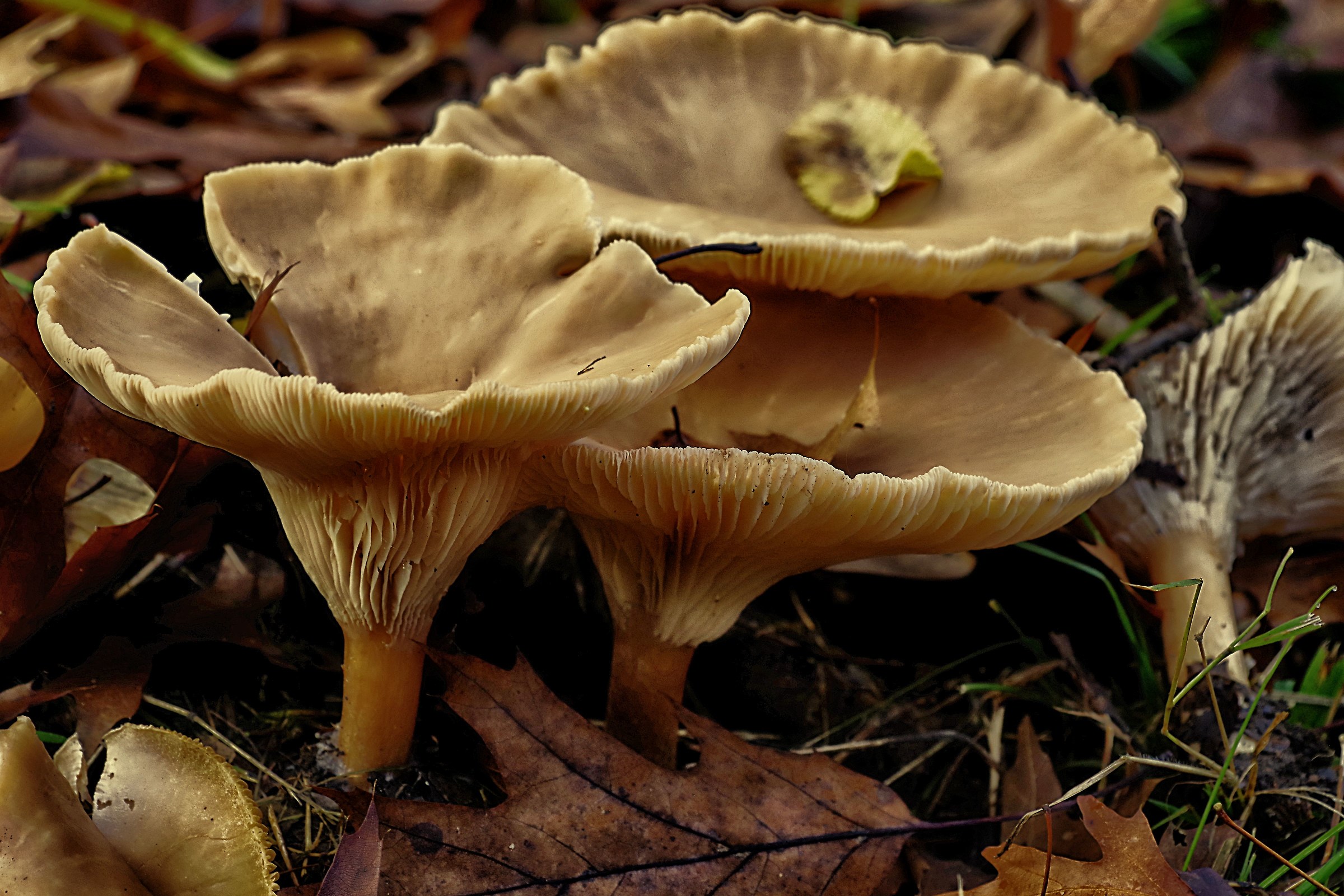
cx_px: 672
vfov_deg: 4.5
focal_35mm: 306
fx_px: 11423
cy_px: 448
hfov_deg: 6.7
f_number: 6.7
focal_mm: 200
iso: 800
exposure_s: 1/250
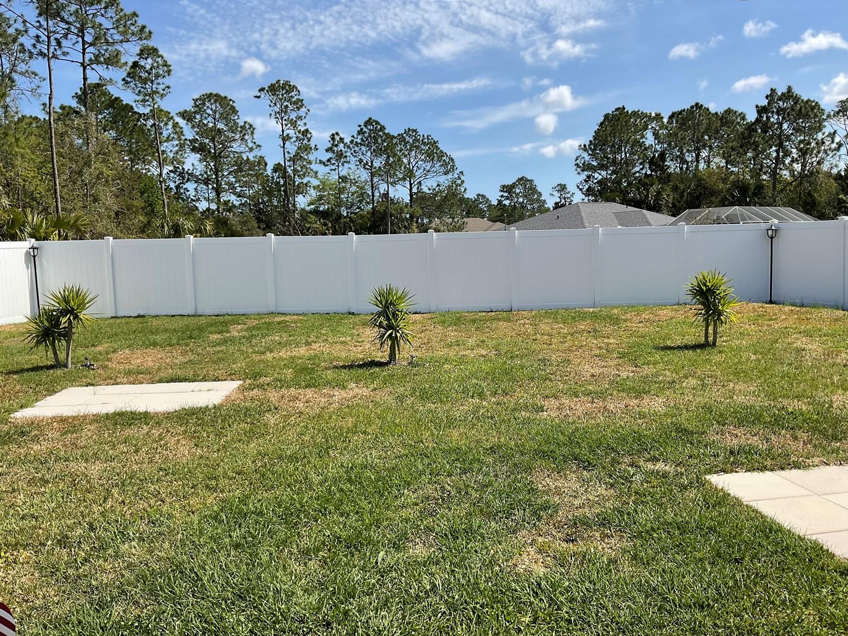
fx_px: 735
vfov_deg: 46.8
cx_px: 435
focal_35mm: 30
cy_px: 313
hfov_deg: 60.0
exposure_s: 1/2141
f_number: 1.8
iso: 16
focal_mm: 3
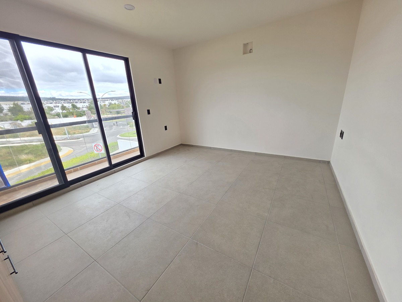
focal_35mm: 13
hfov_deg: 106.2
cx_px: 201
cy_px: 151
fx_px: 151
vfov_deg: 89.9
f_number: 1.9
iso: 40
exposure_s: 1/120
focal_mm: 2.2
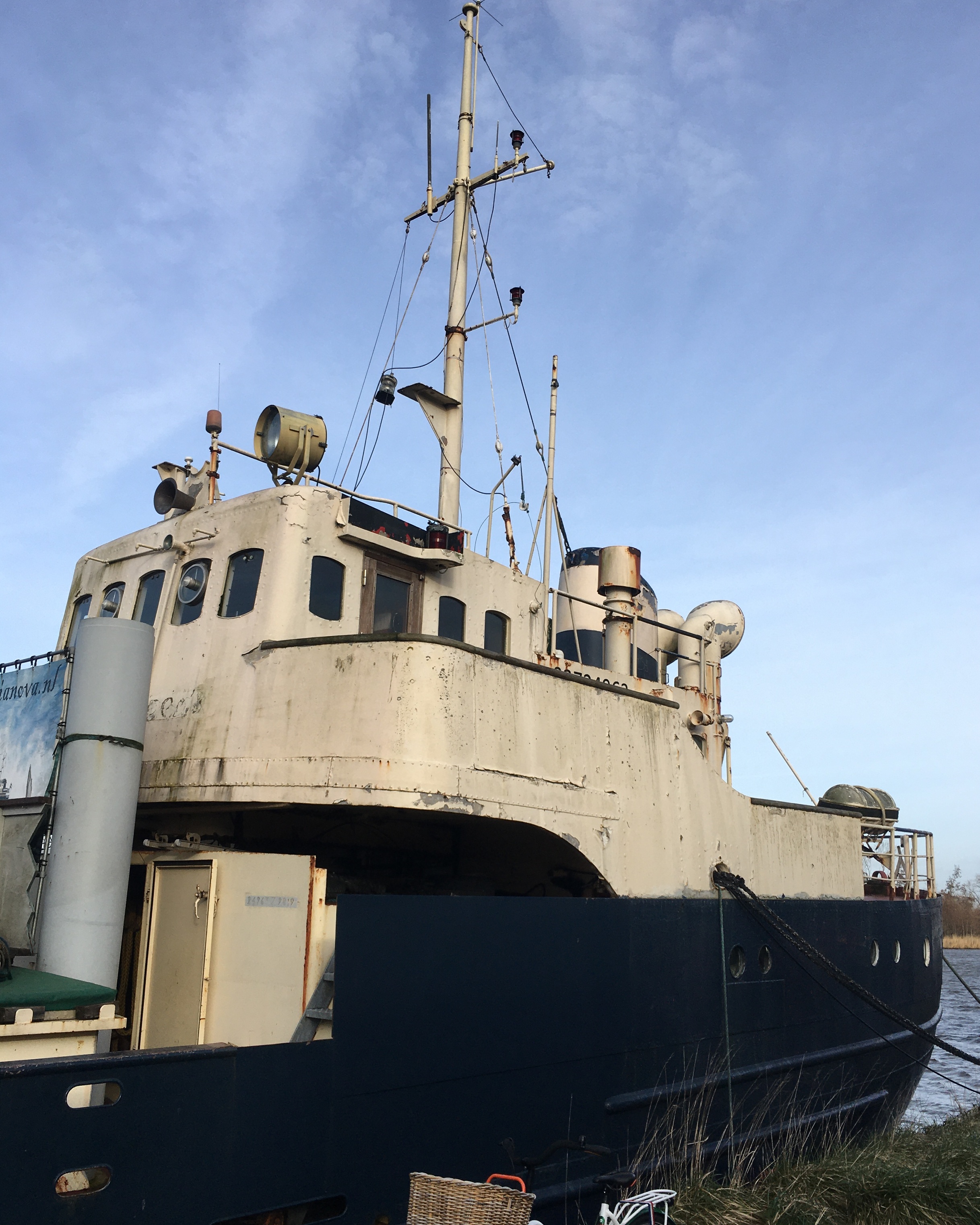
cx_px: 497
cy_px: 645
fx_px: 1124
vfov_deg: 57.1
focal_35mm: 31
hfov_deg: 47.1
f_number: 2.2
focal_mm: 4.15
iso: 25
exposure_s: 1/1148
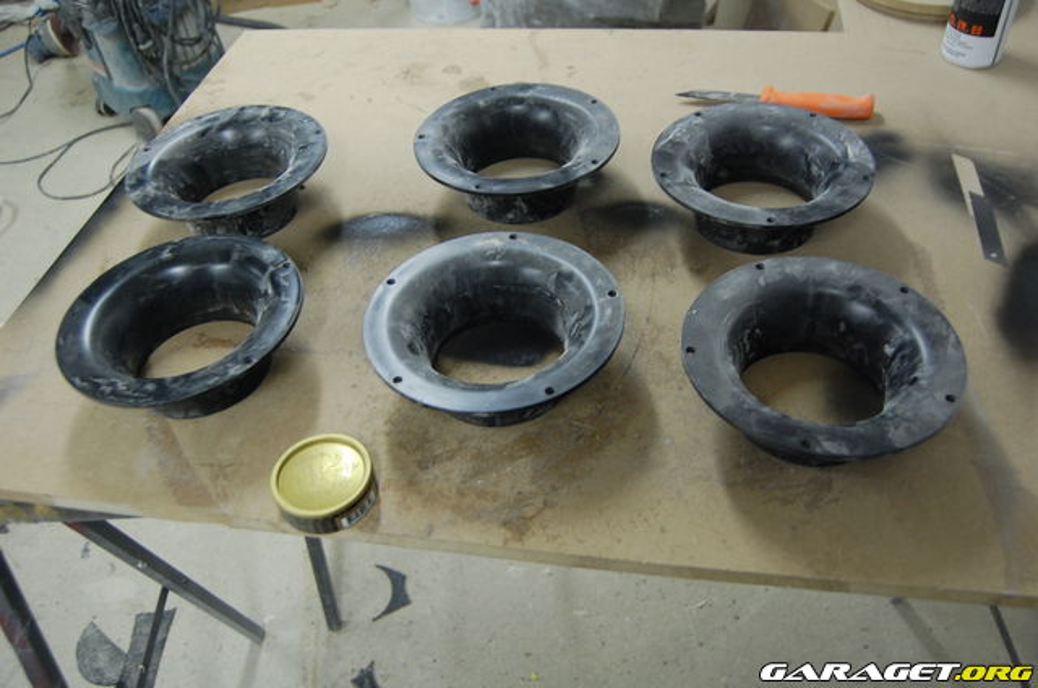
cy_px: 344
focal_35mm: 30
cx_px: 519
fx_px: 863
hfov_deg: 62.0
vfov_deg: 43.4
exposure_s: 1/13
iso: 800
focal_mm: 20
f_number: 3.8
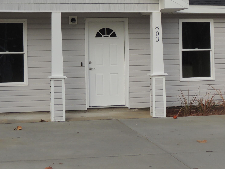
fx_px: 527
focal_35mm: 81
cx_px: 113
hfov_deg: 24.1
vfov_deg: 18.1
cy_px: 52
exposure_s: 1/800
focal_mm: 7.1
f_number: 3.3
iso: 100
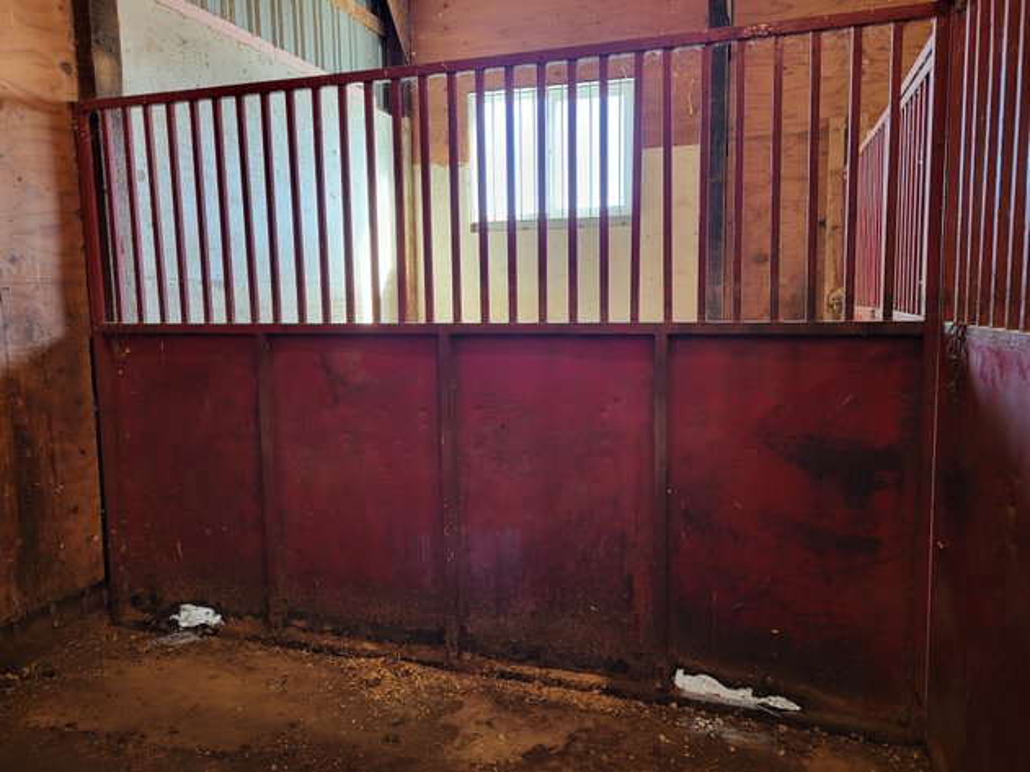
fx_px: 773
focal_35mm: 26
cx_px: 515
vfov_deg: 53.0
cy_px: 386
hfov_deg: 67.3
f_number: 1.8
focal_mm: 5.4
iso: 200
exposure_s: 1/40
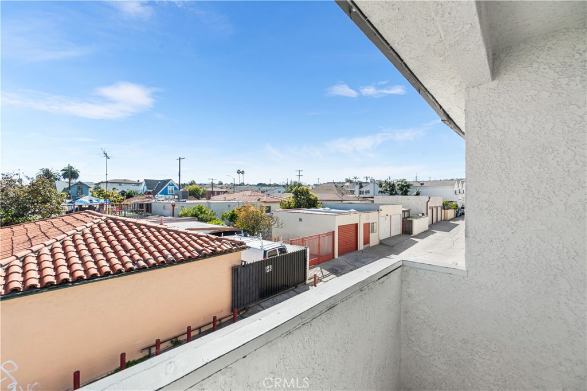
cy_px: 196
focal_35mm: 15
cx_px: 294
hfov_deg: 100.4
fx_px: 244
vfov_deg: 77.3
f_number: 7.1
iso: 100
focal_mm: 10
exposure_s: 1/200
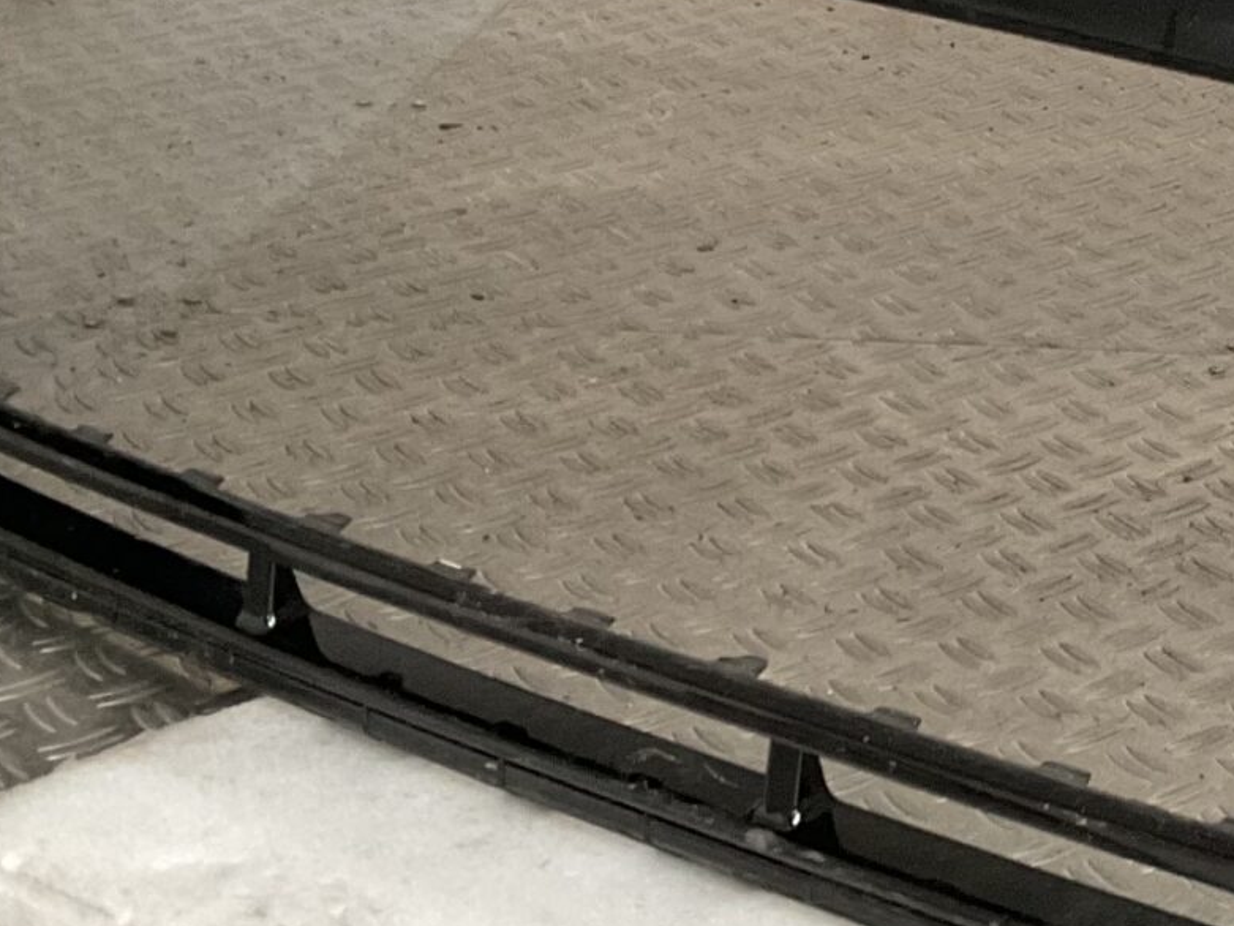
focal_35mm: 95
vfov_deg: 15.5
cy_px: 288
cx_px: 1455
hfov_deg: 19.5
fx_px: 3387
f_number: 1.8
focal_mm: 3
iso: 200
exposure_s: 1/50
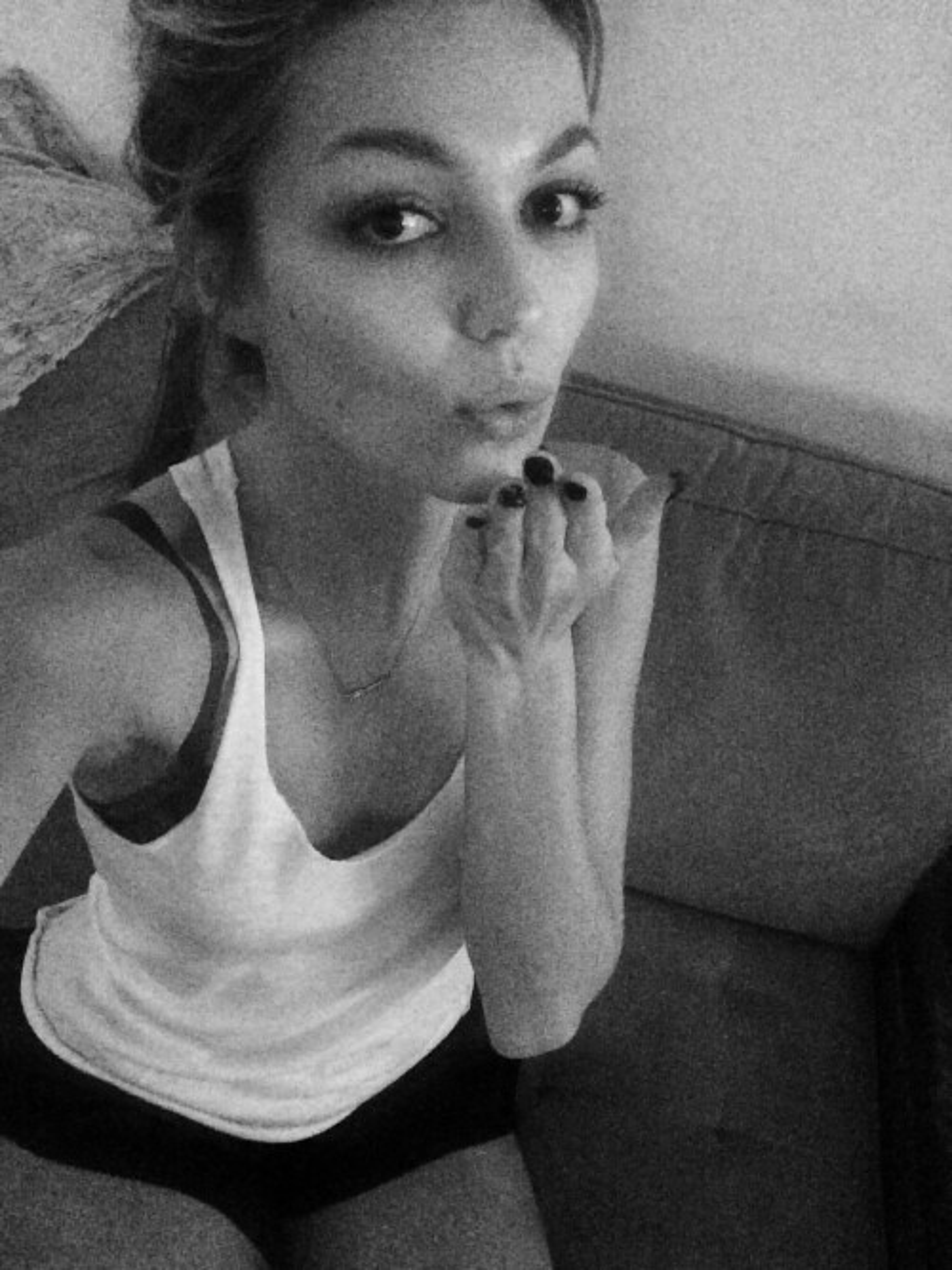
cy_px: 635
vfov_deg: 58.4
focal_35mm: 31
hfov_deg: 45.4
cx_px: 476
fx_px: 1137
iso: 1600
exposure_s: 1/15
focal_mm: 2.15
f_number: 2.4
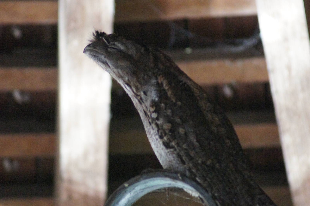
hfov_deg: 4.6
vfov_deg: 3.1
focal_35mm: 450
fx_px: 3873
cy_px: 103
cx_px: 155
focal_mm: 300
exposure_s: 1/250
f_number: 5.6
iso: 6400
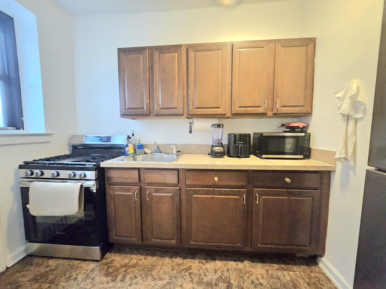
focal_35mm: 13
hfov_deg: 106.2
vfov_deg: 89.9
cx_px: 193
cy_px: 144
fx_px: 145
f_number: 2.2
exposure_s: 1/30
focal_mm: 1.7
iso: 640
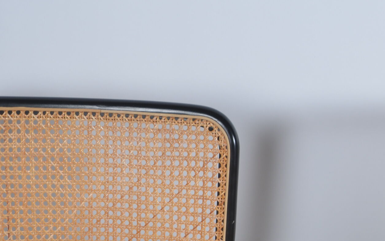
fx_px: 1039
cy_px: 541
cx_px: 179
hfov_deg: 21.0
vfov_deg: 11.4
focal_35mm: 99
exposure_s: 1/125
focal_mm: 22
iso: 100
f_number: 11
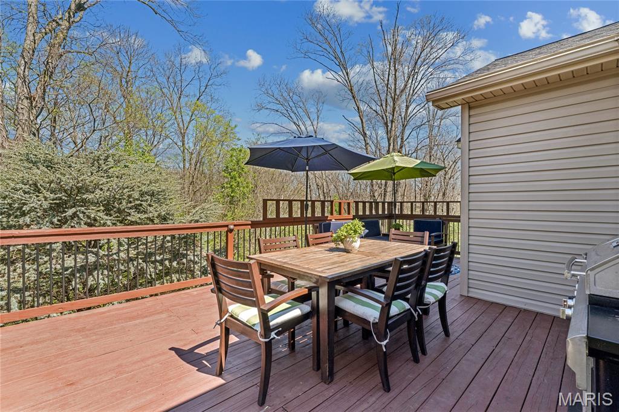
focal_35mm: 16
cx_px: 310
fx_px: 273
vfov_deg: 74.1
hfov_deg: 97.1
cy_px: 206
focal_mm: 15.9
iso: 100
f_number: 13
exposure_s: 1/30
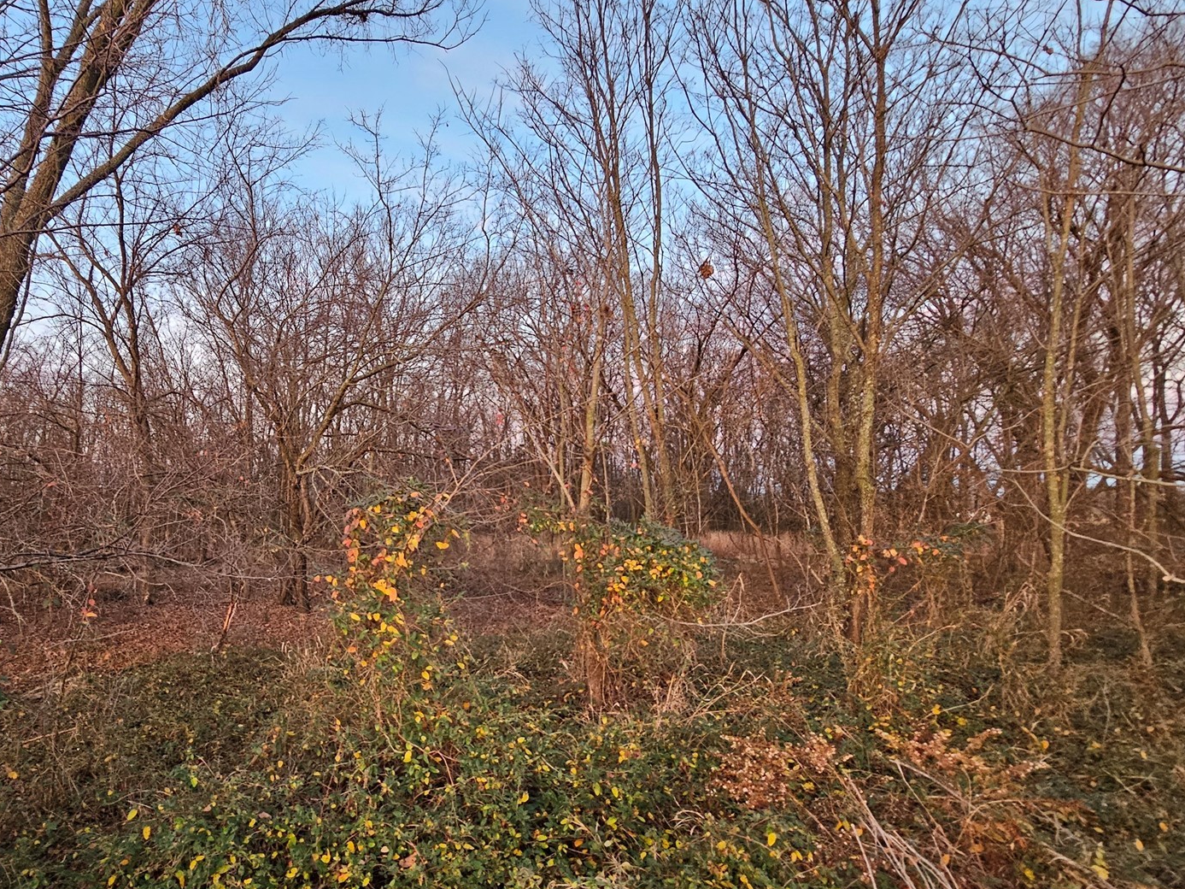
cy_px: 474
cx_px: 398
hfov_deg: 84.8
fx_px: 616
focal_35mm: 18
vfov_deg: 71.5
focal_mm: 2.2
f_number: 2.2
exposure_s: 1/60
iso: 400
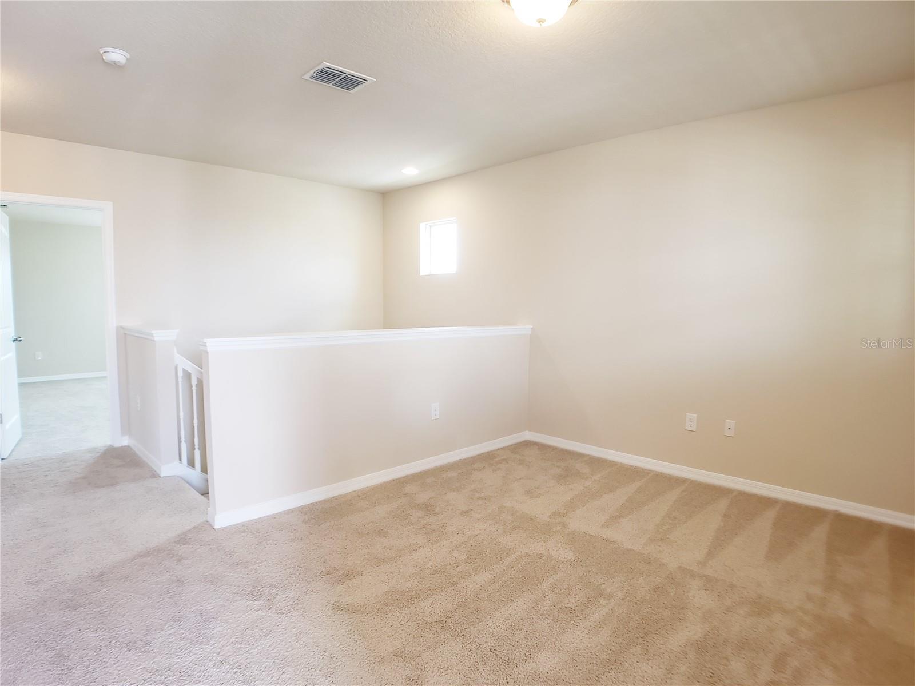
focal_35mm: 26
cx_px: 458
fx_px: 687
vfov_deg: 53.1
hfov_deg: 67.3
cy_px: 343
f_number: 2.4
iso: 200
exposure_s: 1/60
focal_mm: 4.3
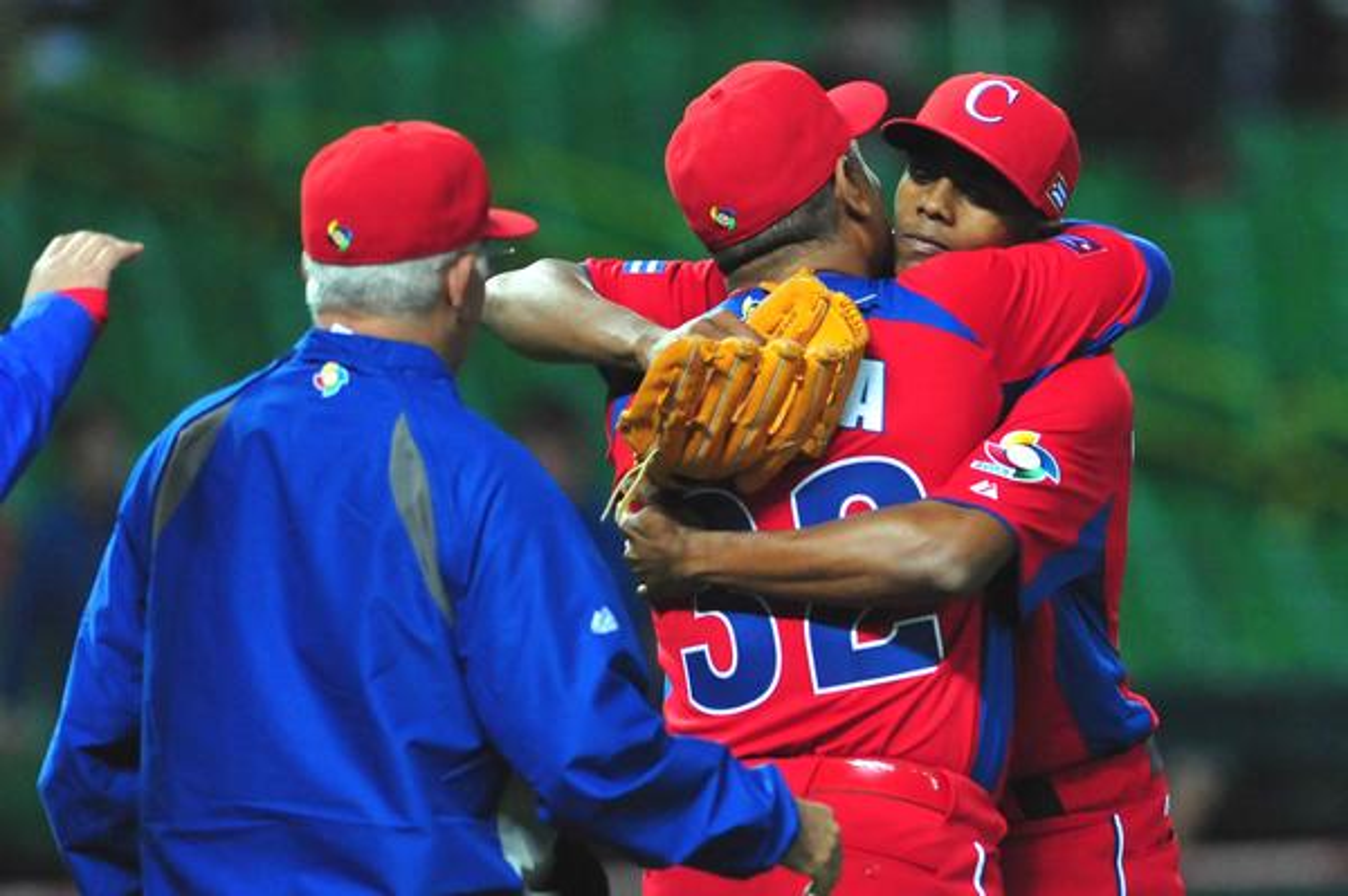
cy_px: 448
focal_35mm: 450
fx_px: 16836
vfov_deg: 3.0
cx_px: 674
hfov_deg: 4.6
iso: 2000
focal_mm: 300
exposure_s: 1/1000
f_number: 2.8
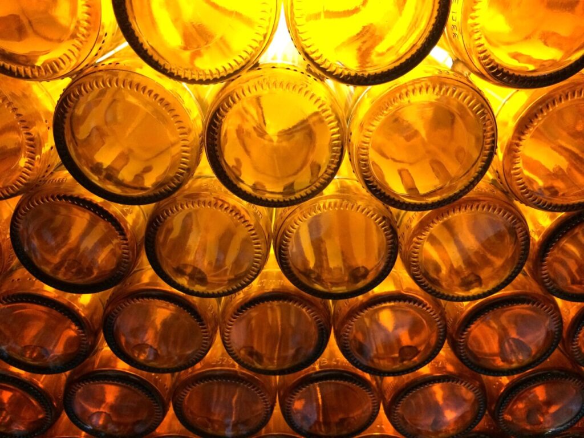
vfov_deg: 48.2
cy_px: 219
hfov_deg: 61.7
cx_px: 292
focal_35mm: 29
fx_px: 489
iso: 320
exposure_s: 1/25
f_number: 2.2
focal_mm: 4.15
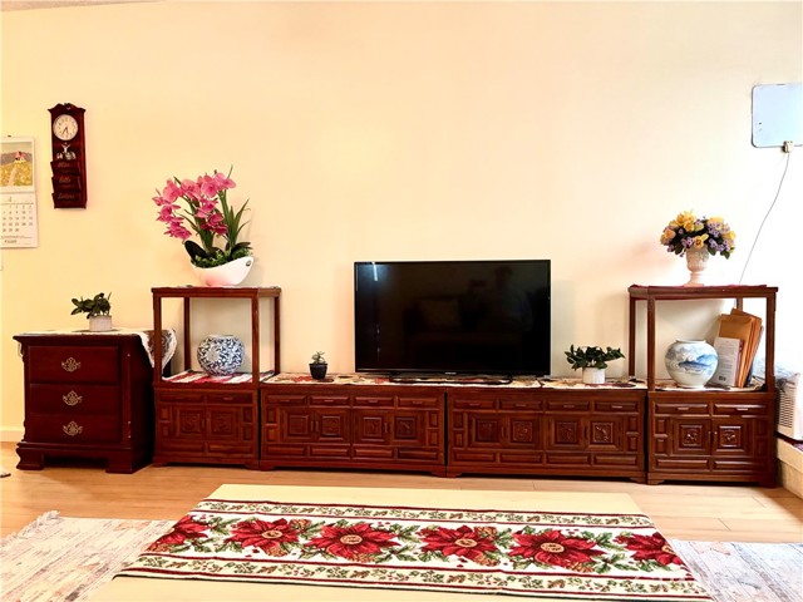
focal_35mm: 26
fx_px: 603
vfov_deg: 53.1
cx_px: 402
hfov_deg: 67.3
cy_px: 301
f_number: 1.6
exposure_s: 1/30
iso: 640
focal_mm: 5.96
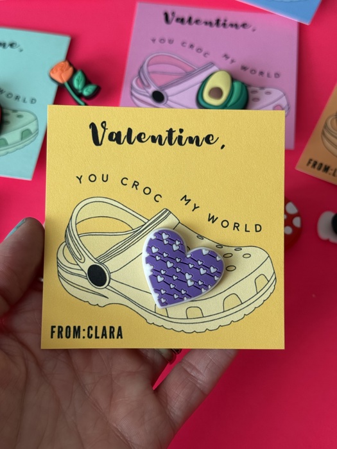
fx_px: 623
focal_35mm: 48
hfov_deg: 30.3
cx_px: 168
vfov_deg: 39.7
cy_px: 224
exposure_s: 1/469
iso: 80
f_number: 1.78
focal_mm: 6.76
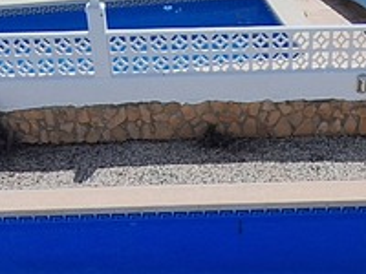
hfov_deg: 23.3
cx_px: 278
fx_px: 878
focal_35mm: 83
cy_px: 424
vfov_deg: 16.1
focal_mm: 1.74
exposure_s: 1/2882
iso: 40
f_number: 2.2
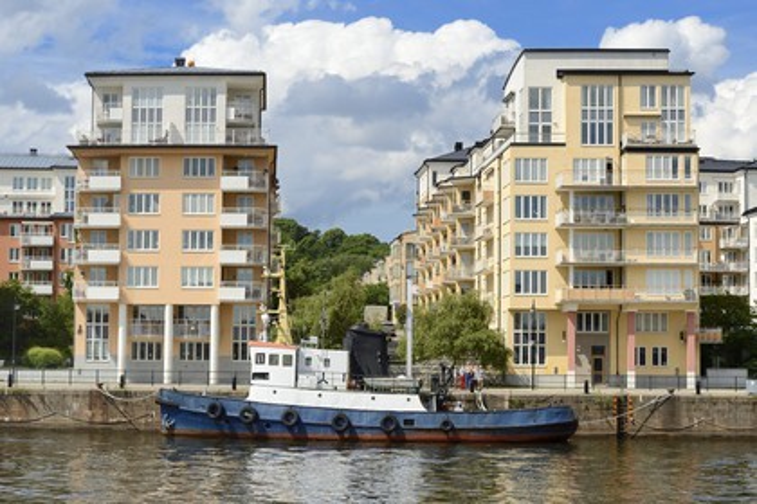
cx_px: 378
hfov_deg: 28.8
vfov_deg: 19.5
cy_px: 252
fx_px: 1472
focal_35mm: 70
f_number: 13
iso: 200
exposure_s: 1/320
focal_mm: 70
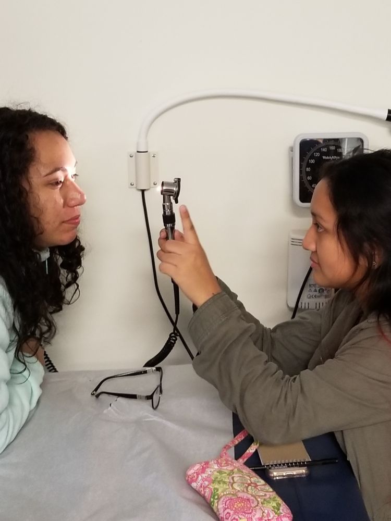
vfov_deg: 67.3
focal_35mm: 26
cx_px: 196
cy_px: 260
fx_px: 392
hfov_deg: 53.1
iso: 200
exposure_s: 1/15
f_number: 1.7
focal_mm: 4.25
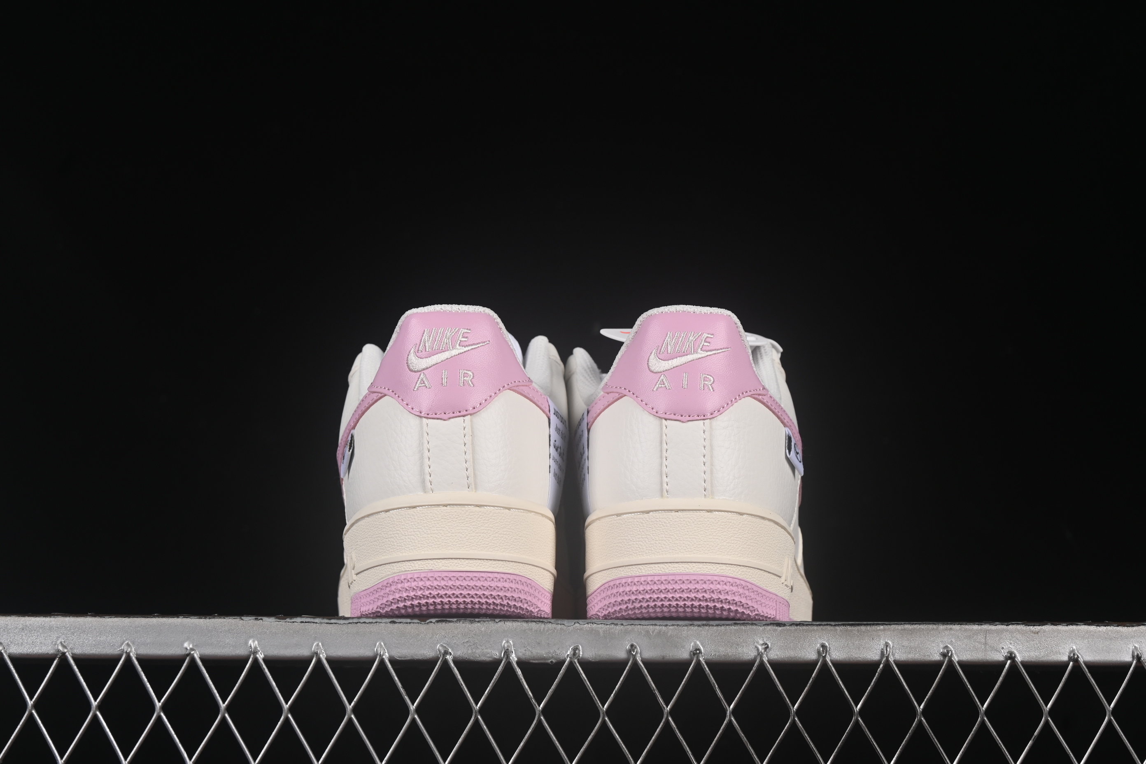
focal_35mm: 75
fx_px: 2387
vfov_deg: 18.2
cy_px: 382
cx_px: 573
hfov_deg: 27.0
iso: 160
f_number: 8
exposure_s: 1/80
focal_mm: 50
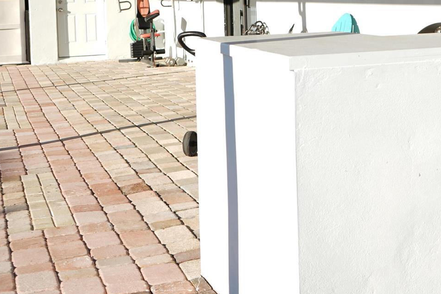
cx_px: 355
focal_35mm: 62
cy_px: 9
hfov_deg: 31.5
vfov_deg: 21.3
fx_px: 760
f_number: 4
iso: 50
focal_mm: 29
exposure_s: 1/320
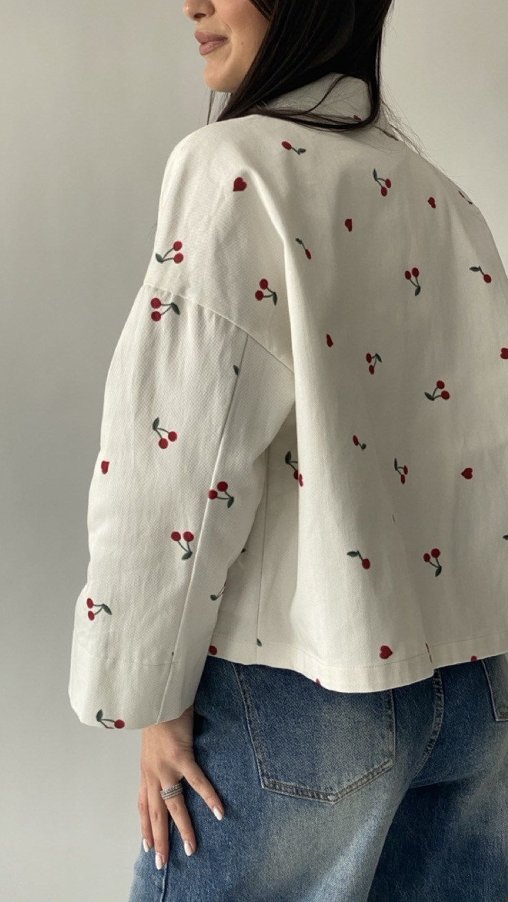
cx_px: 331
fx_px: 1364
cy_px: 452
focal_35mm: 57
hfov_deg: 21.0
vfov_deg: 36.6
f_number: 2
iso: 64
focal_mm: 6
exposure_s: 1/122
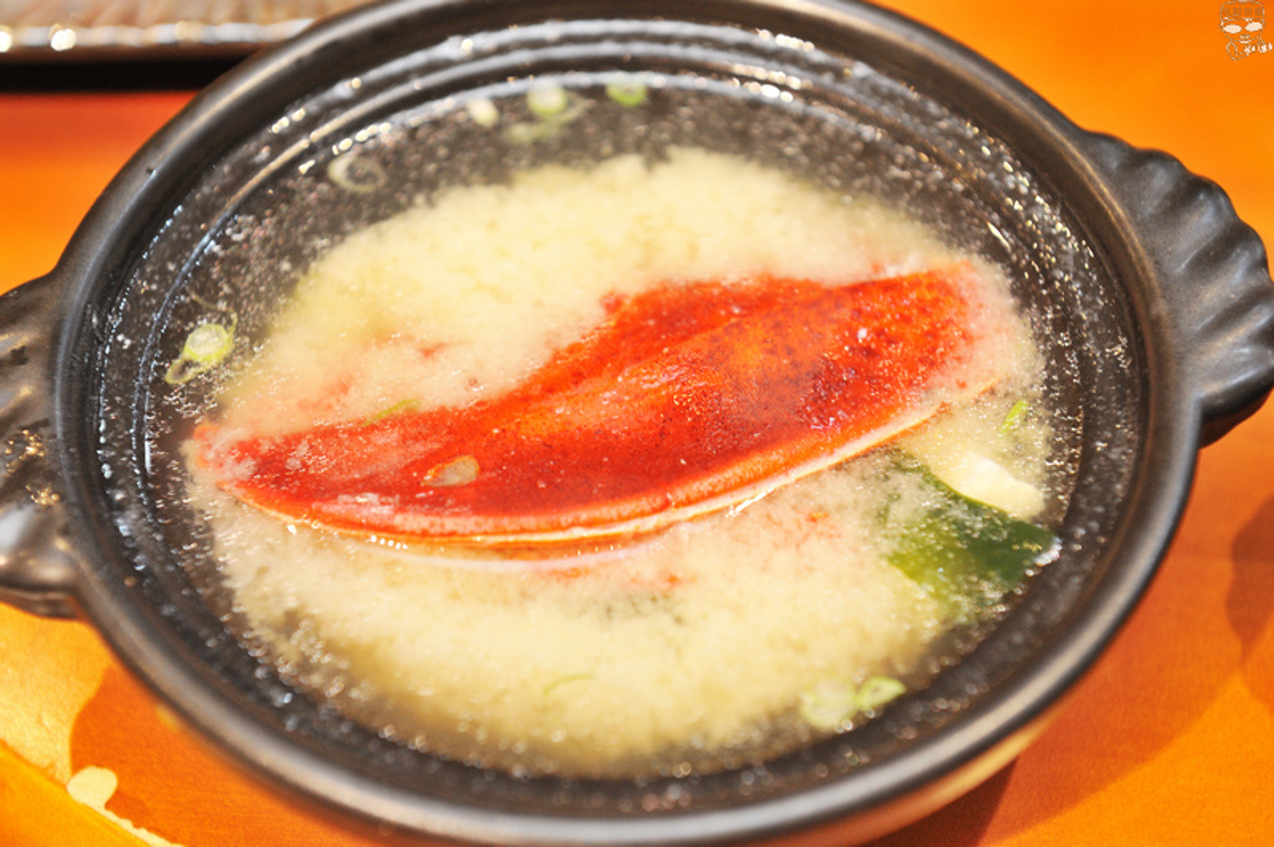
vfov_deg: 19.4
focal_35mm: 70
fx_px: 2475
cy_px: 424
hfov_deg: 28.9
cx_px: 637
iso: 1600
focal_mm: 70
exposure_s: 1/60
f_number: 5.6
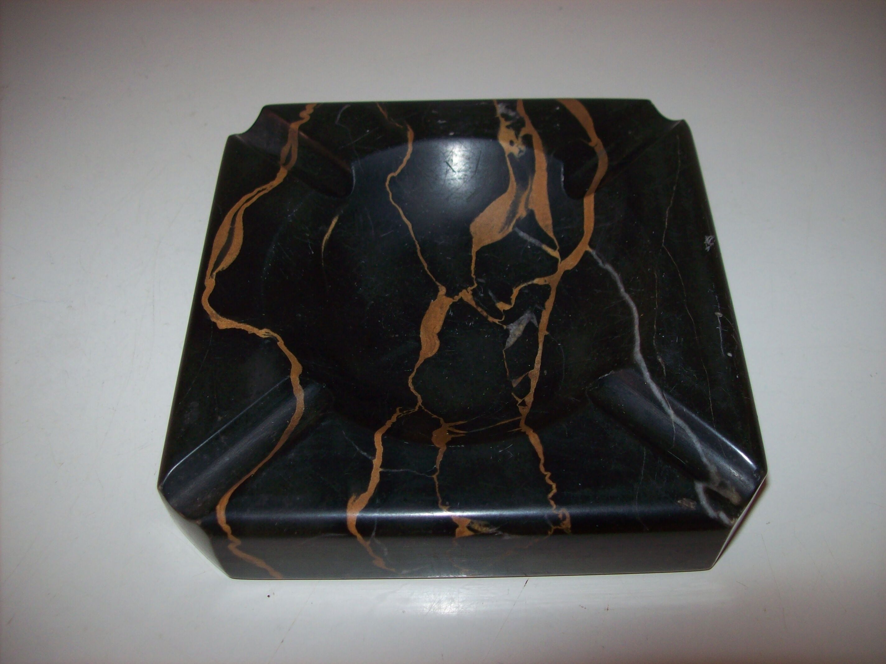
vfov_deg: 39.6
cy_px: 332
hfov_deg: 51.4
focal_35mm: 36
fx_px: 921
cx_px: 443
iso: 80
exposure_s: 1/64
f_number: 2.7
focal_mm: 6
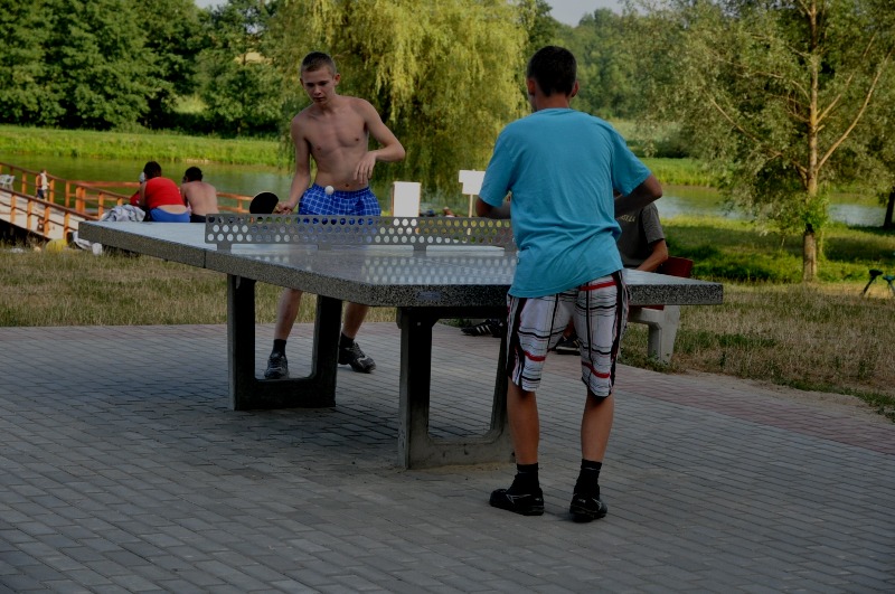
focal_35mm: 84
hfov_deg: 24.2
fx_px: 2085
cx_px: 448
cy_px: 297
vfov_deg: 16.2
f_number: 5.3
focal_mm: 56
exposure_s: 1/1000
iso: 800
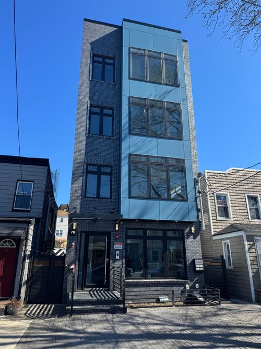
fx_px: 241
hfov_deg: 56.8
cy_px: 174
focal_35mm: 24
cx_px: 130
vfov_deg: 71.6
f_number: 1.78
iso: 80
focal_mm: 6.76
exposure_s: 1/2105
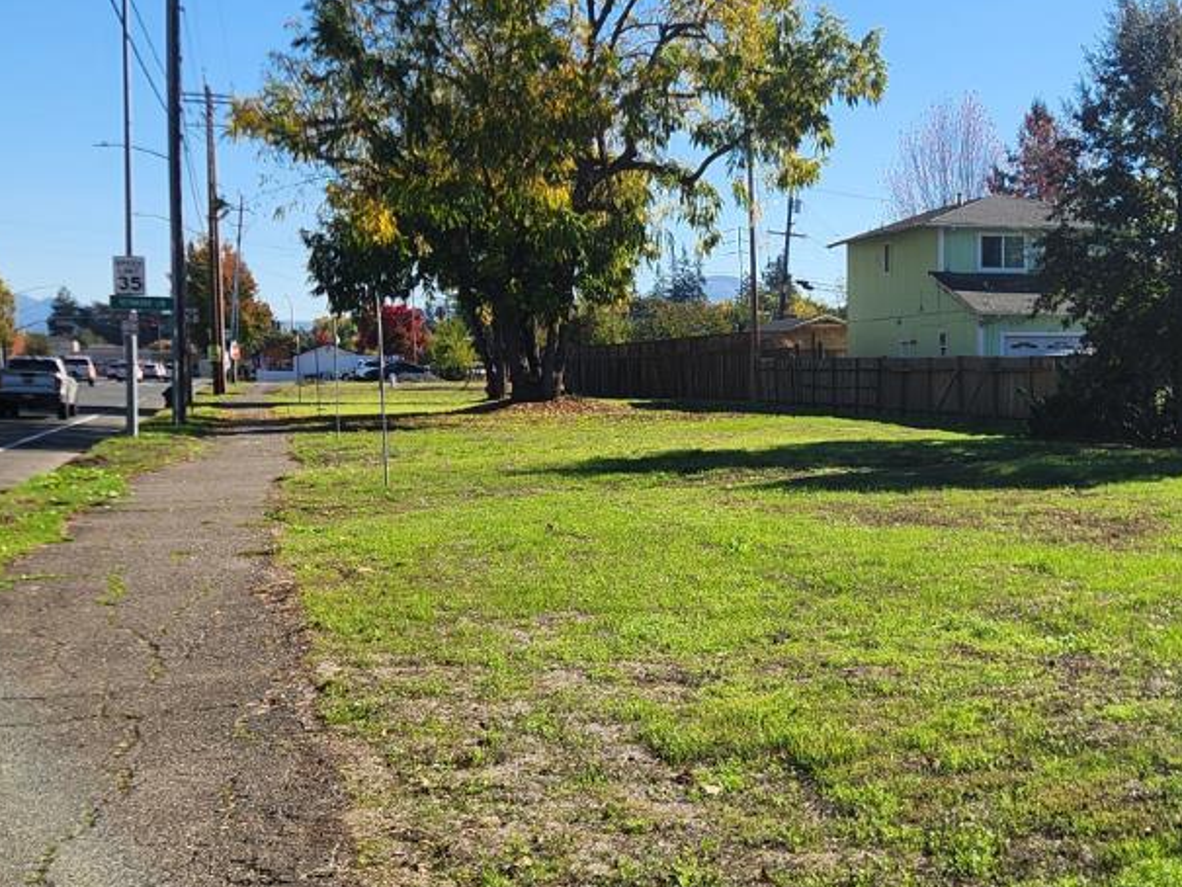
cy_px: 579
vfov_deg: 25.6
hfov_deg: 33.1
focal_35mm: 57
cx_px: 885
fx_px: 1947
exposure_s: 1/1425
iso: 20
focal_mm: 5.4
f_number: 1.8
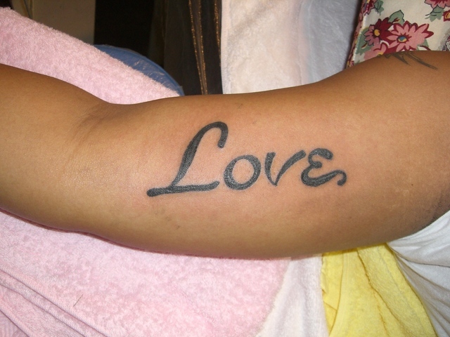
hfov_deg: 49.0
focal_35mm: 38
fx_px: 494
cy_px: 168
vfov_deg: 37.7
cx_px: 225
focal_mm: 6.2
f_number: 2.7
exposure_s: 1/60
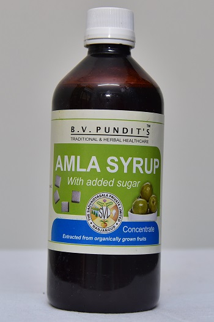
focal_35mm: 65
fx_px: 580
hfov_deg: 20.9
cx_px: 107
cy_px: 161
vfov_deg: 31.0
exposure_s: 1/160
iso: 1600
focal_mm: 65
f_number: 5.6
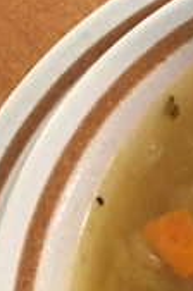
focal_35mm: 143
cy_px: 288
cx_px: 367
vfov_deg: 14.2
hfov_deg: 9.1
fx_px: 1155
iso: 100
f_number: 2.2
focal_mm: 4.15
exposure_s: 1/15
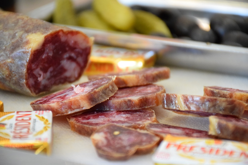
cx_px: 124
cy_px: 82
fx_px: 1447
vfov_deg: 6.5
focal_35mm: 210
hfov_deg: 9.8
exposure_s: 1/80
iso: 3200
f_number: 5.6
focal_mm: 140
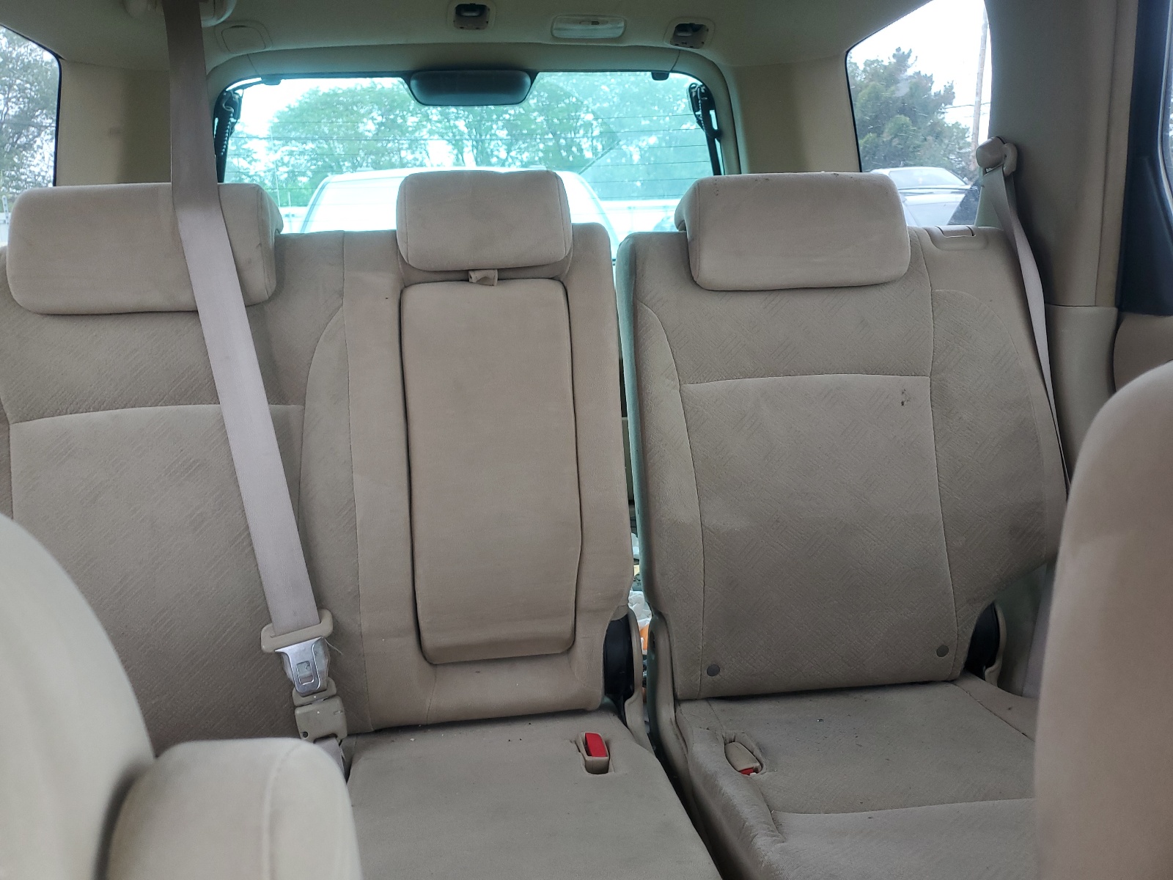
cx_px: 586
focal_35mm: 26
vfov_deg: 53.1
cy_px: 440
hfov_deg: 67.3
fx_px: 881
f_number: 1.5
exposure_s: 1/60.2
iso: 61
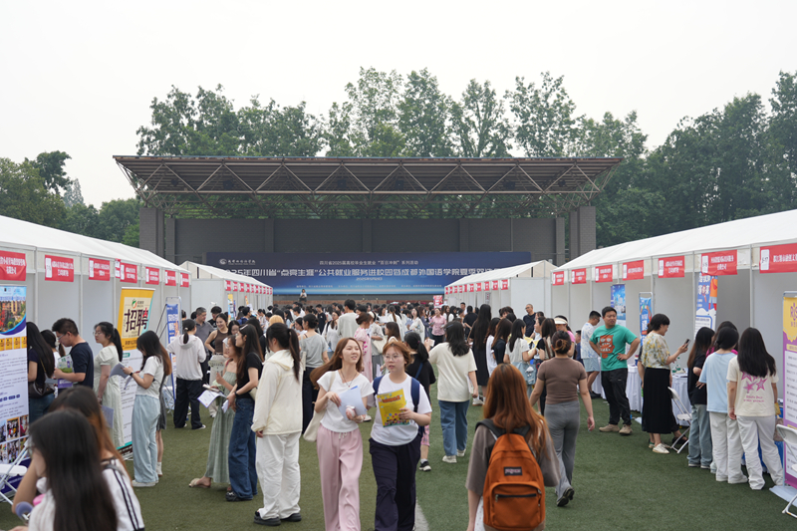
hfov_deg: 44.5
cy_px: 266
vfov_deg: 30.5
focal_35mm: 44
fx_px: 974
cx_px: 398
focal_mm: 44
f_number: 4
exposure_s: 1/250
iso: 100
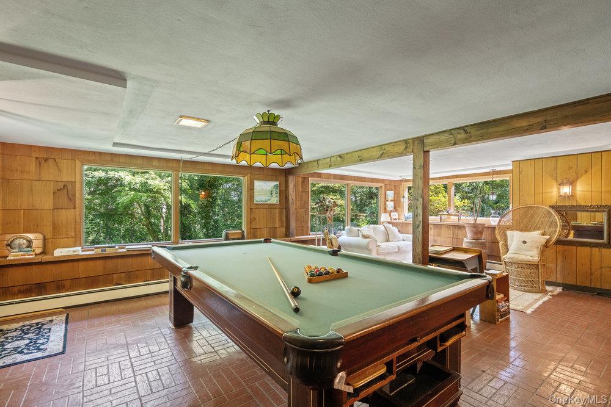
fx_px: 272
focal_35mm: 16
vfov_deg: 73.8
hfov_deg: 96.7
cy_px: 204
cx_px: 306
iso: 1600
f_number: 5.6
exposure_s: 1/10
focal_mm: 16
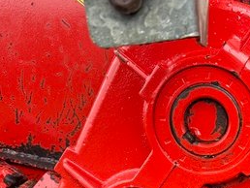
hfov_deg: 28.5
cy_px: 216
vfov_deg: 21.3
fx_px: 470
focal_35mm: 65
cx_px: 231
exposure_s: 1/186
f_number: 1.78
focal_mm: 6.76
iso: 64
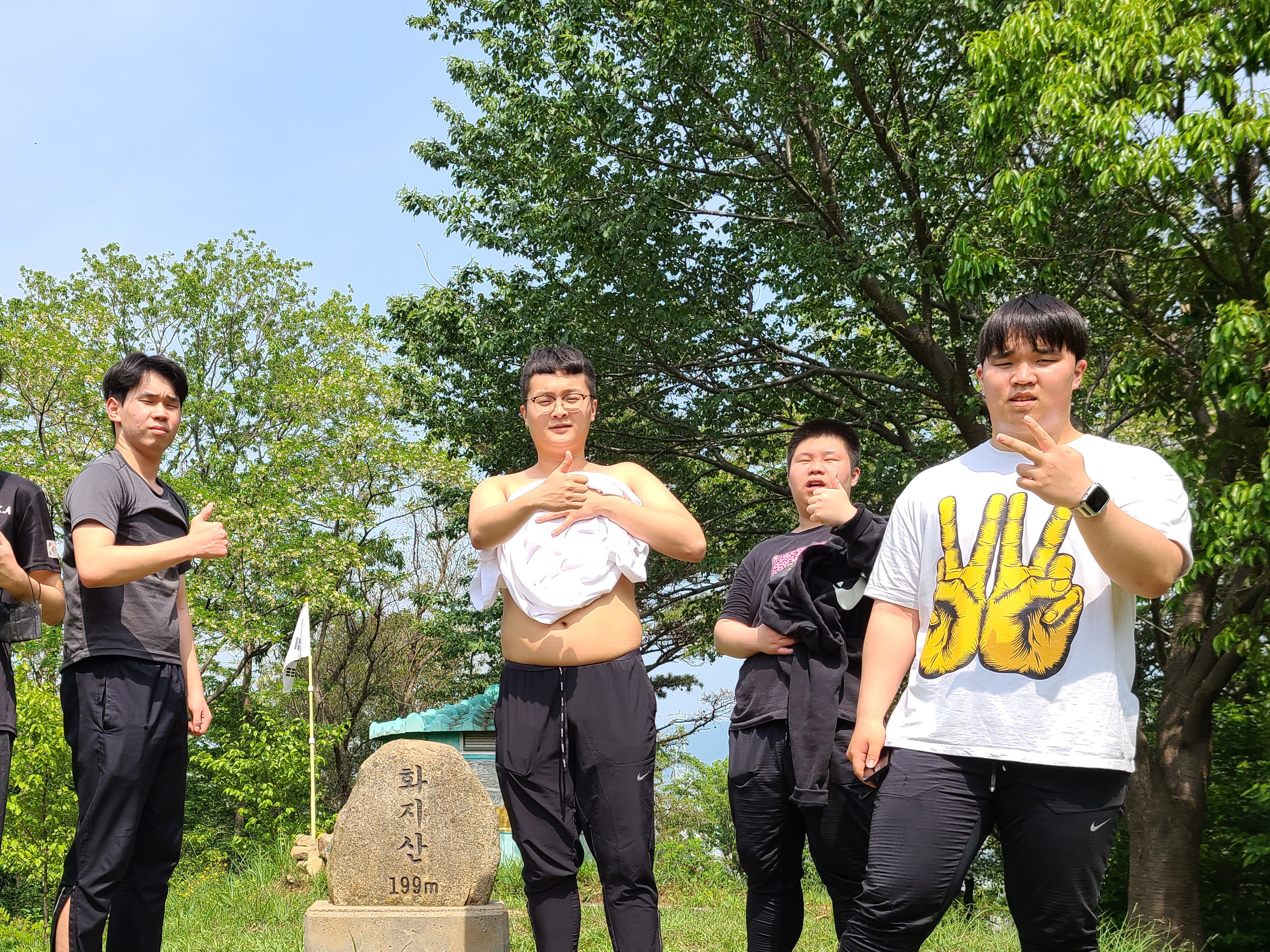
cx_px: 371
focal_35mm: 38
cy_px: 664
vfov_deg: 37.2
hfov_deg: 47.7
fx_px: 1394
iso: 40
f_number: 1.8
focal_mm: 5.4
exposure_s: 1/1641
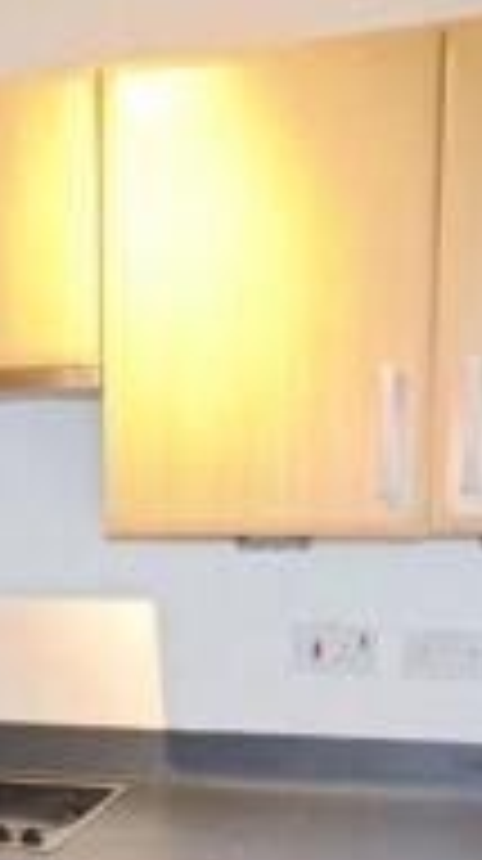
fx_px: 1231
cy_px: 835
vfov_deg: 35.3
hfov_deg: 21.3
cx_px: -11
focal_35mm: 54
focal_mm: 10
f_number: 4
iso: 1250
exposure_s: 1/60
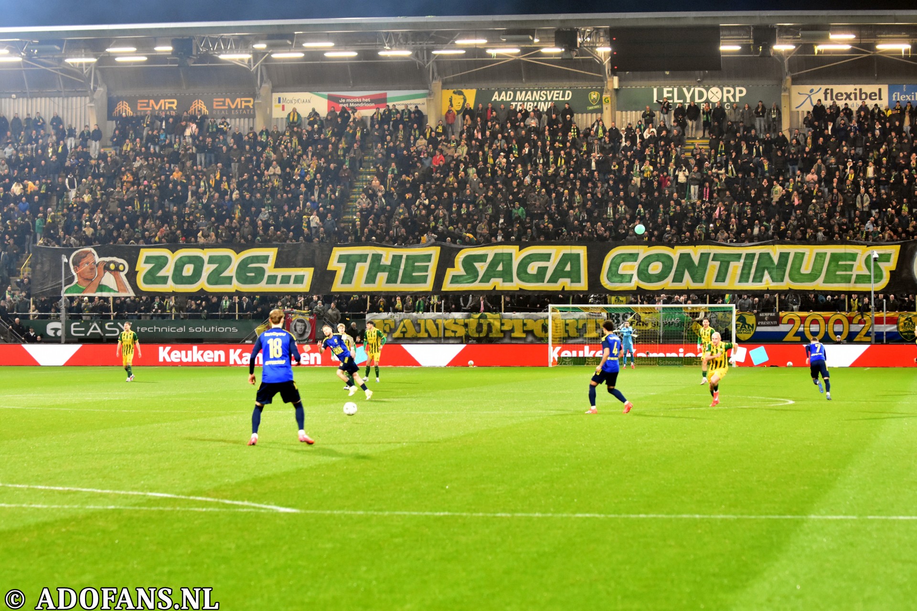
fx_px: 2674
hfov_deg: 19.5
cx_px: 458
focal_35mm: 105
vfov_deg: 13.0
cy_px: 306
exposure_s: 1/125
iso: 2500
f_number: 2.8
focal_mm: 70
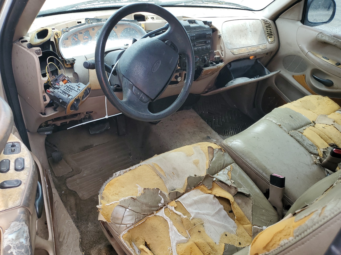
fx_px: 256
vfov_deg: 53.1
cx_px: 170
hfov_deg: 67.3
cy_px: 128
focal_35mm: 26
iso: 50
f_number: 1.5
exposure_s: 1/244
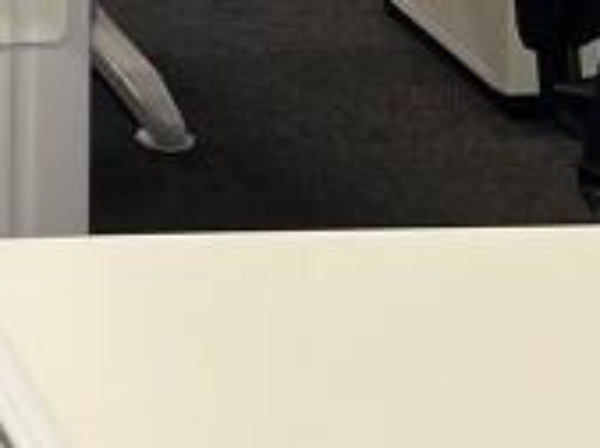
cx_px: -696
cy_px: -800
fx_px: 2733
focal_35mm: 158
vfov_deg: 8.2
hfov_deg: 11.1
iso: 100
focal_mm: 5.7
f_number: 1.5
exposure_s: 1/100
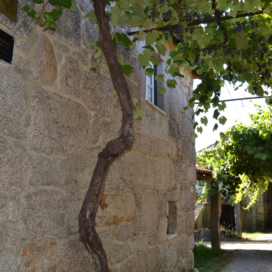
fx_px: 364
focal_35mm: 41
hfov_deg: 40.9
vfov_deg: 40.9
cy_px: 138
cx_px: 150
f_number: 4
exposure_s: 1/125
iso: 110
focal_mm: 20
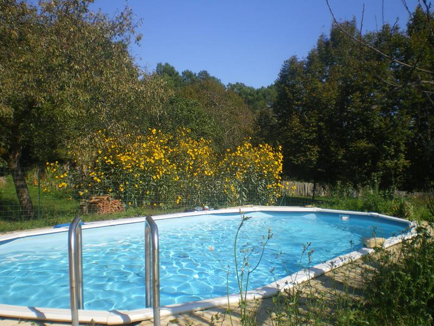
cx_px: 217
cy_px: 163
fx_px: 476
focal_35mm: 38
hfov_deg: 49.0
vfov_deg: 37.7
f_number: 4.6
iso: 64
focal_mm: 6.3
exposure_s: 1/400
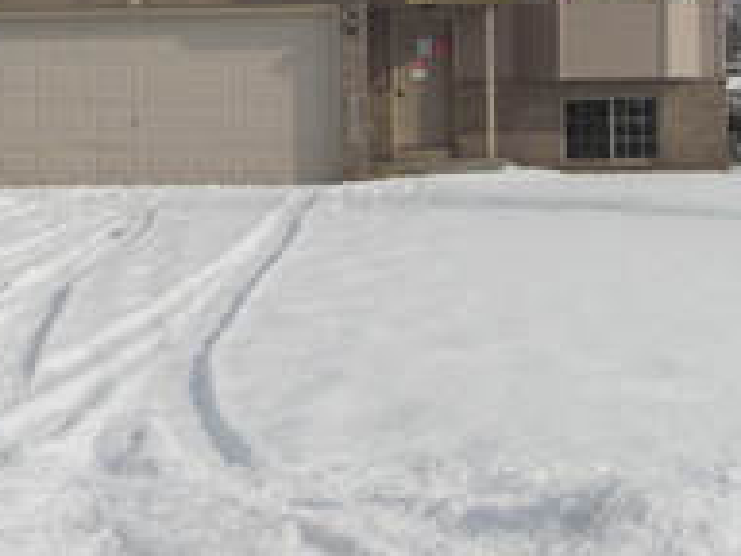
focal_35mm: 83
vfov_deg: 17.6
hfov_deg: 23.4
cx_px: 208
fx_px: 1777
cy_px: 73
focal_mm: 8.2
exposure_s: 1/250
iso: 50
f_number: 8.8
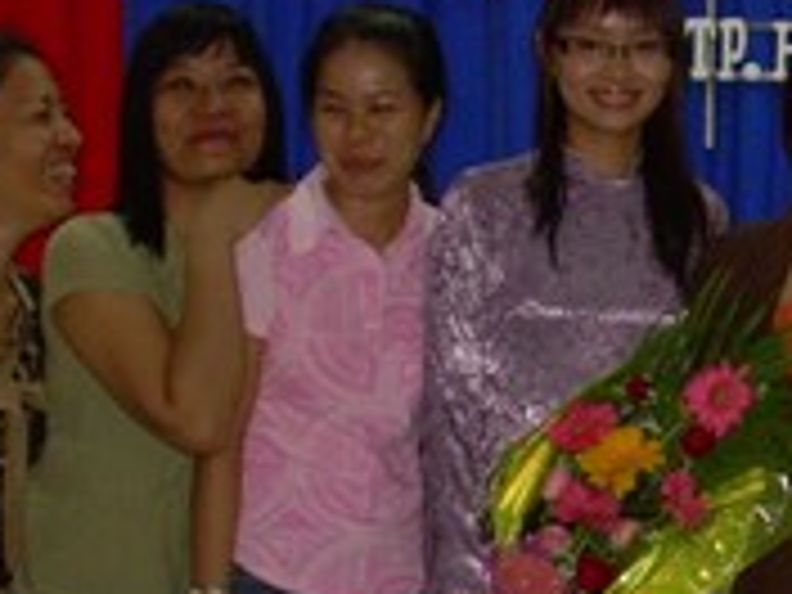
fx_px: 3958
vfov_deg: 8.5
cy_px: 544
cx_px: 844
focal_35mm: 173
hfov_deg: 11.3
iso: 200
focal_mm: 9.6
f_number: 3.3
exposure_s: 1/60
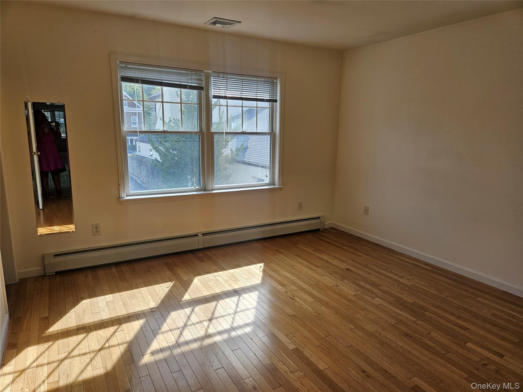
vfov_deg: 58.9
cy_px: 196
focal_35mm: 23
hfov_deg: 73.9
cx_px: 262
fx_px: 347
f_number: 1.8
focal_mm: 5.4
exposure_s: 1/381
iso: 50
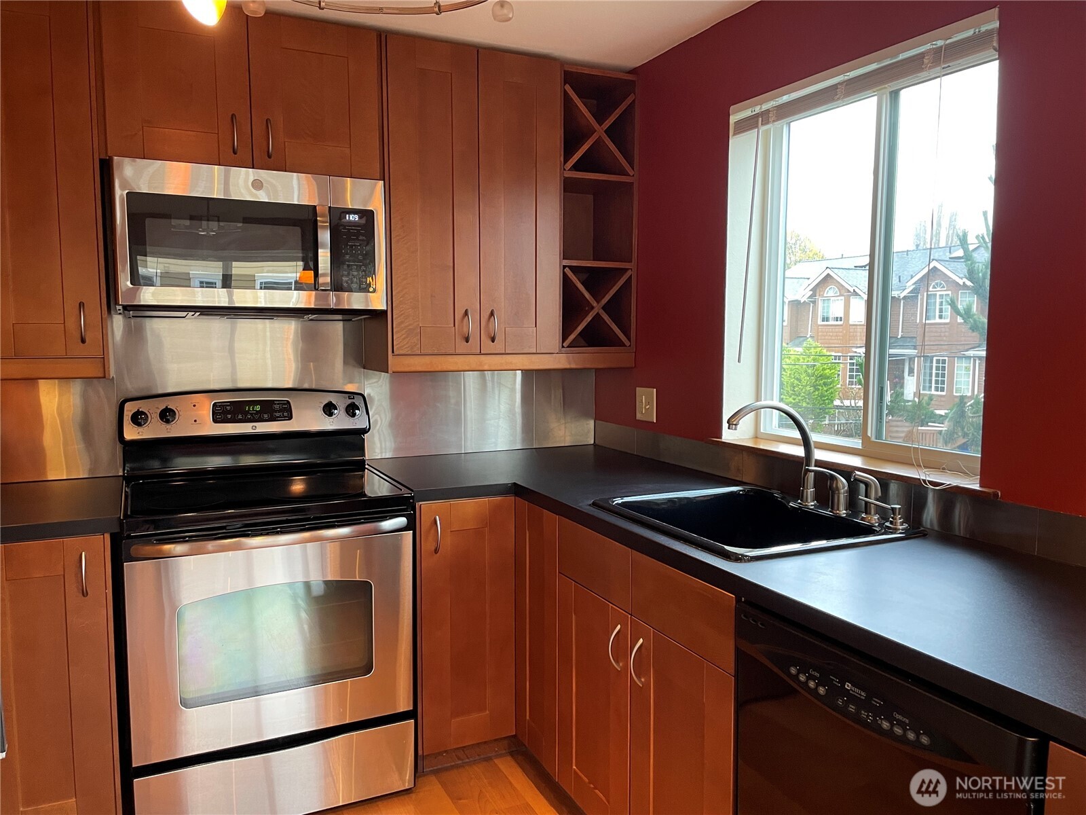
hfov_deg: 67.3
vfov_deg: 53.1
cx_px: 543
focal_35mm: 26
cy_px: 408
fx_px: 816
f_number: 1.6
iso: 200
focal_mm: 4.2
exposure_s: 1/60
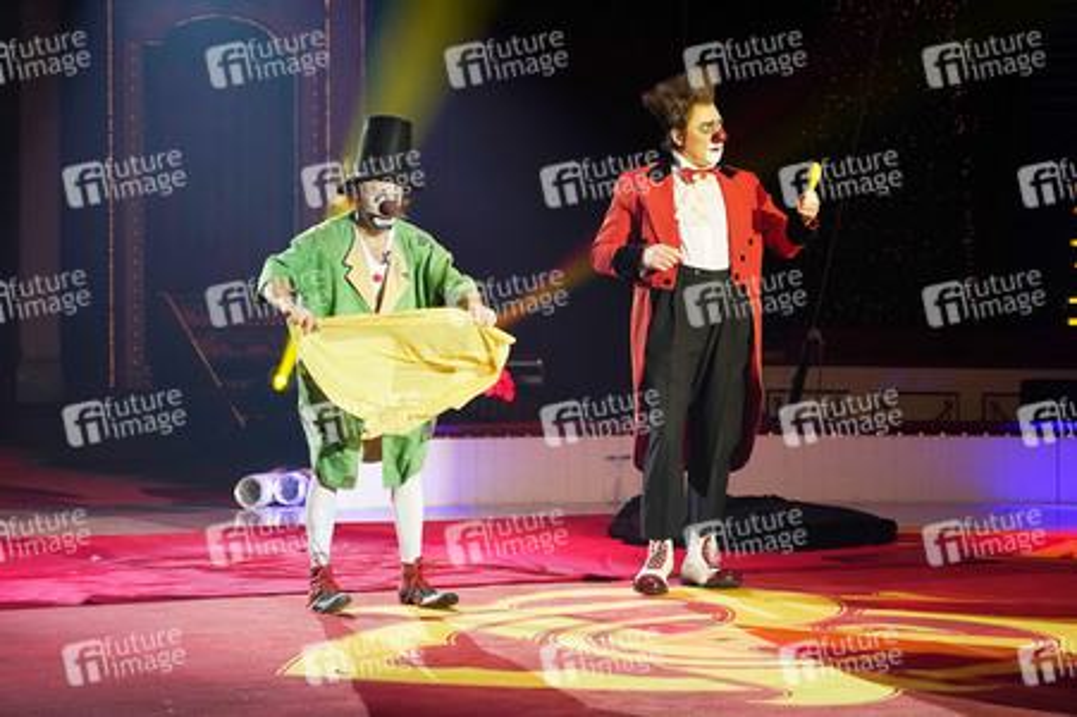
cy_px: 358
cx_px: 538
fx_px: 2242
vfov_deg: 18.2
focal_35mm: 75
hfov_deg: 27.0
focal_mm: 75
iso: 1600
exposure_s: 1/640
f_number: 5
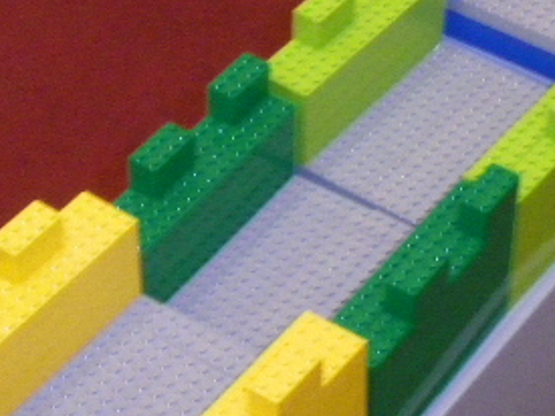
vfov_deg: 10.8
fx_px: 2147
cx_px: 533
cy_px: -147
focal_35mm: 134
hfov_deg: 14.5
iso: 400
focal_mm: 6.3
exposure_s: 1/50
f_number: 3.5
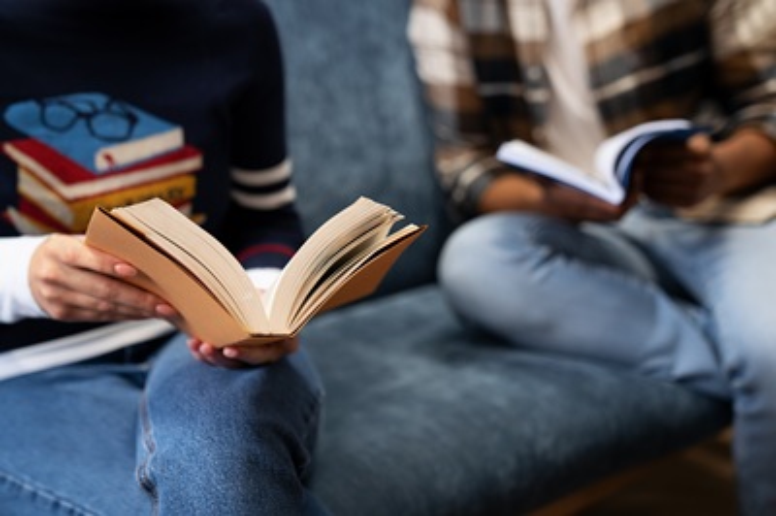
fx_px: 1163
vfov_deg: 25.0
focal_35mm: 54
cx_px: 388
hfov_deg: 36.9
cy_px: 258
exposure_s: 1/160
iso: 640
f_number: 2.8
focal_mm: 54
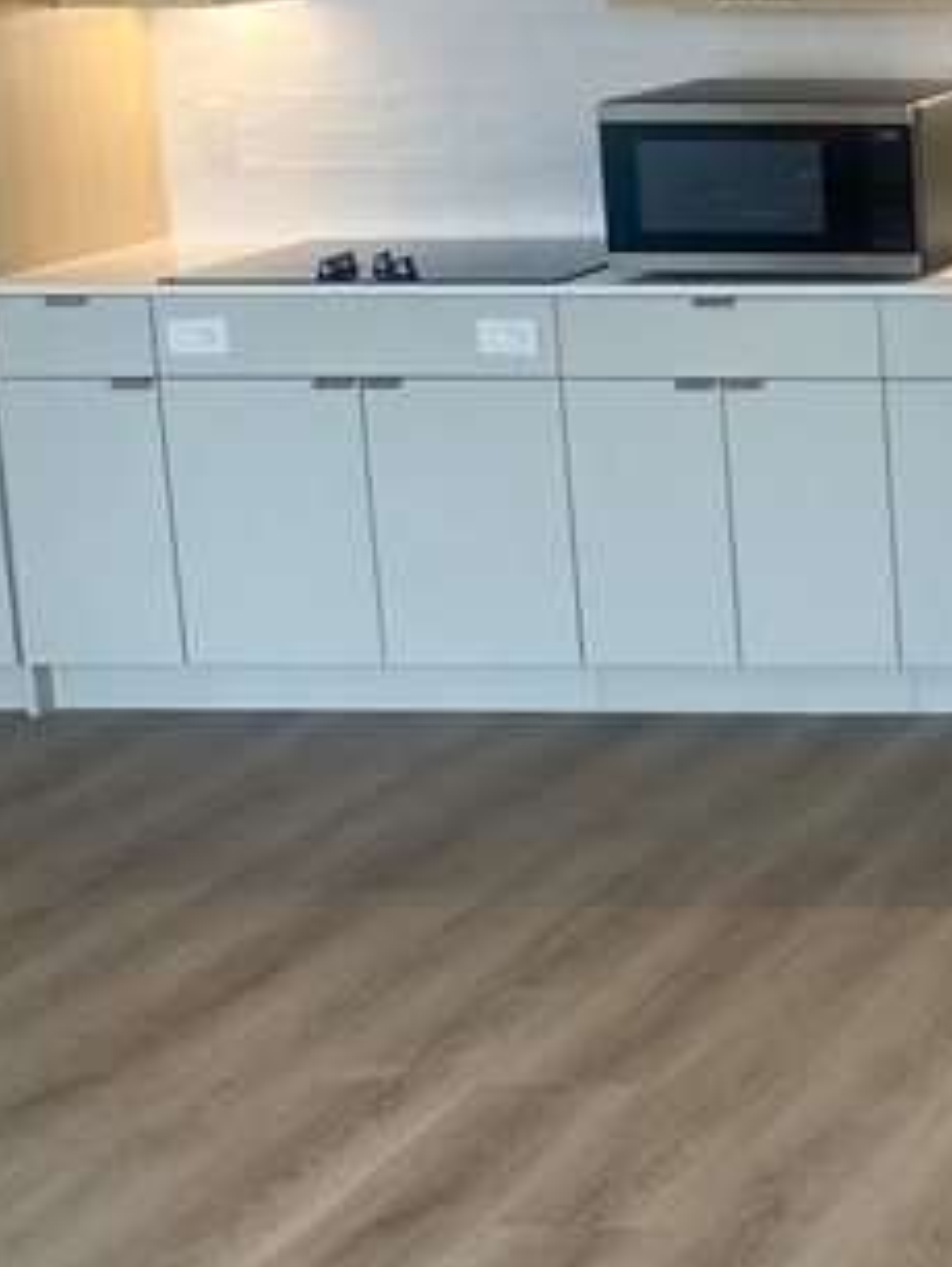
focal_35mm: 87
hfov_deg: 13.8
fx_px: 3186
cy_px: 311
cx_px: 2032
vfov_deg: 22.3
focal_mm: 4.25
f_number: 1.8
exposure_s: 1/120
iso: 125
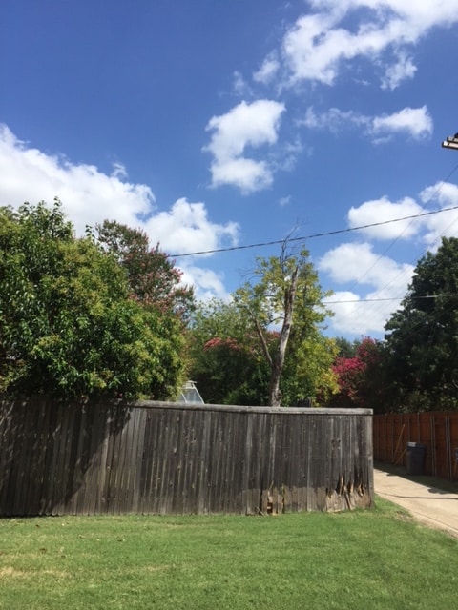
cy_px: 305
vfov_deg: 61.7
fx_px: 512
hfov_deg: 48.2
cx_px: 229
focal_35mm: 29
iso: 32
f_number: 2.2
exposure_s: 1/2475
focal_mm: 4.15
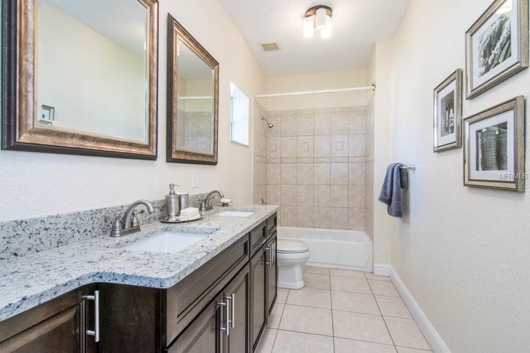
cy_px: 176
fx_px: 265
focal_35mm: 18
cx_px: 265
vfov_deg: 67.4
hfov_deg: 90.0
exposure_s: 1/10
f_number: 16
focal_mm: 12
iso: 640
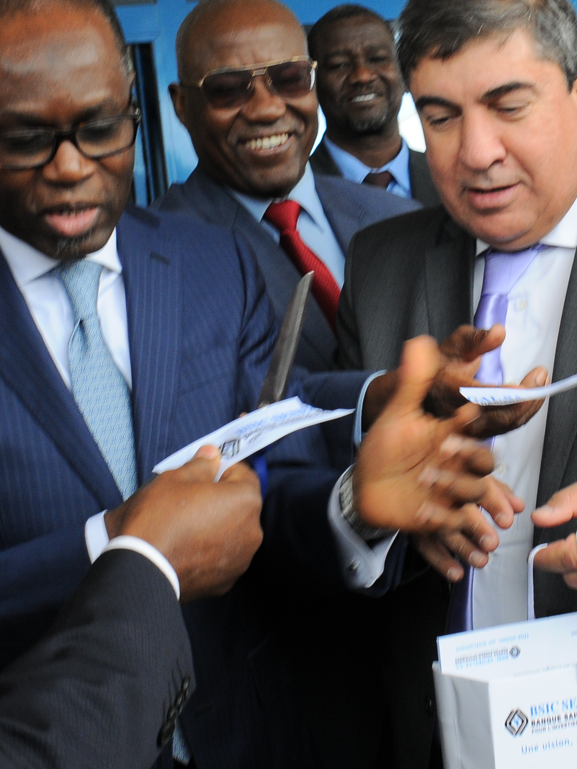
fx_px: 1378
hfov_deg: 23.6
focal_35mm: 62
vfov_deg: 31.1
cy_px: 303
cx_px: 356
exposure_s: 1/125
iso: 400
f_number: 5.6
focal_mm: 18
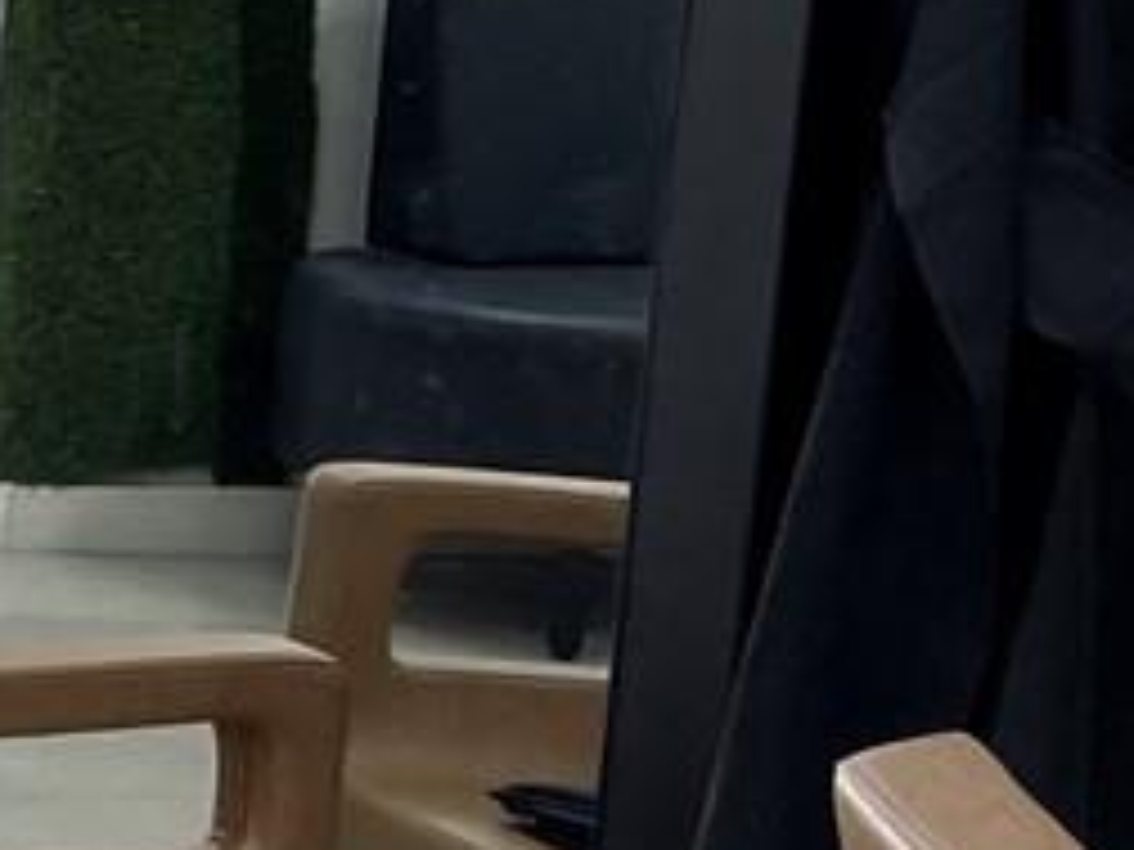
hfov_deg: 9.4
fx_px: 5405
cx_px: -2272
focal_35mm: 165
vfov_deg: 9.0
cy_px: 81
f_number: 1.6
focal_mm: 5.1
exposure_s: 1/120
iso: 50
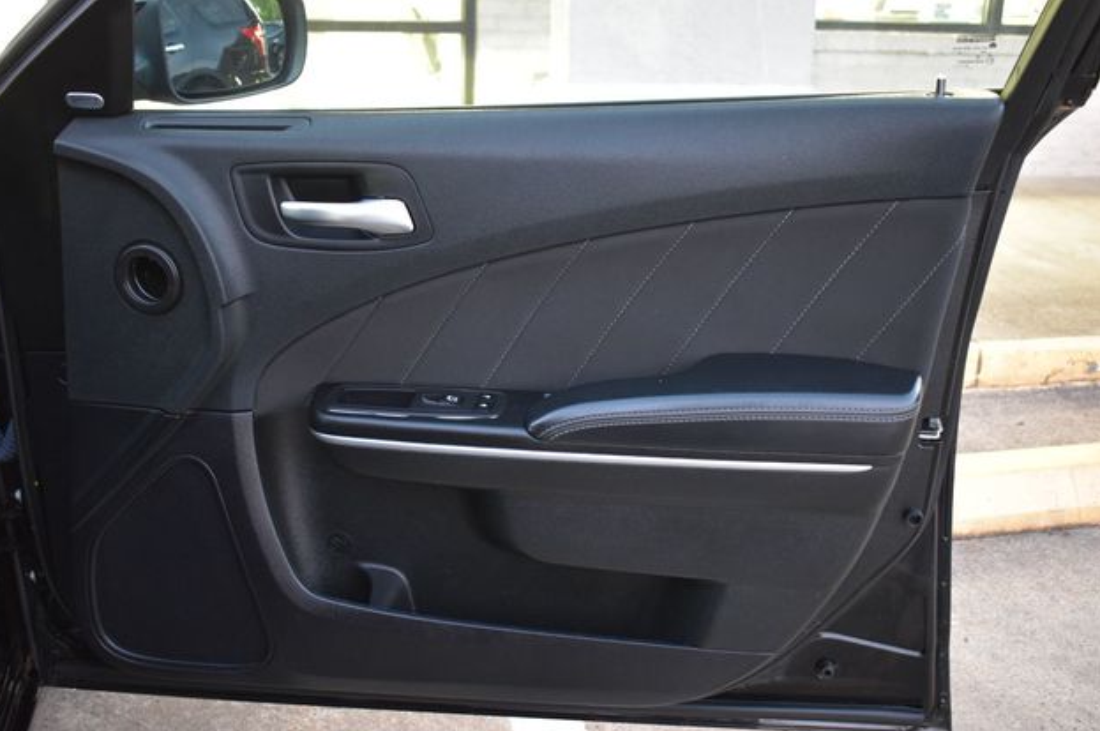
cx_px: 542
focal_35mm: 37
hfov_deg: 51.9
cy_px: 374
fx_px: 1129
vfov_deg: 35.9
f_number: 4
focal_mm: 24
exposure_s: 1/8
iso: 1600
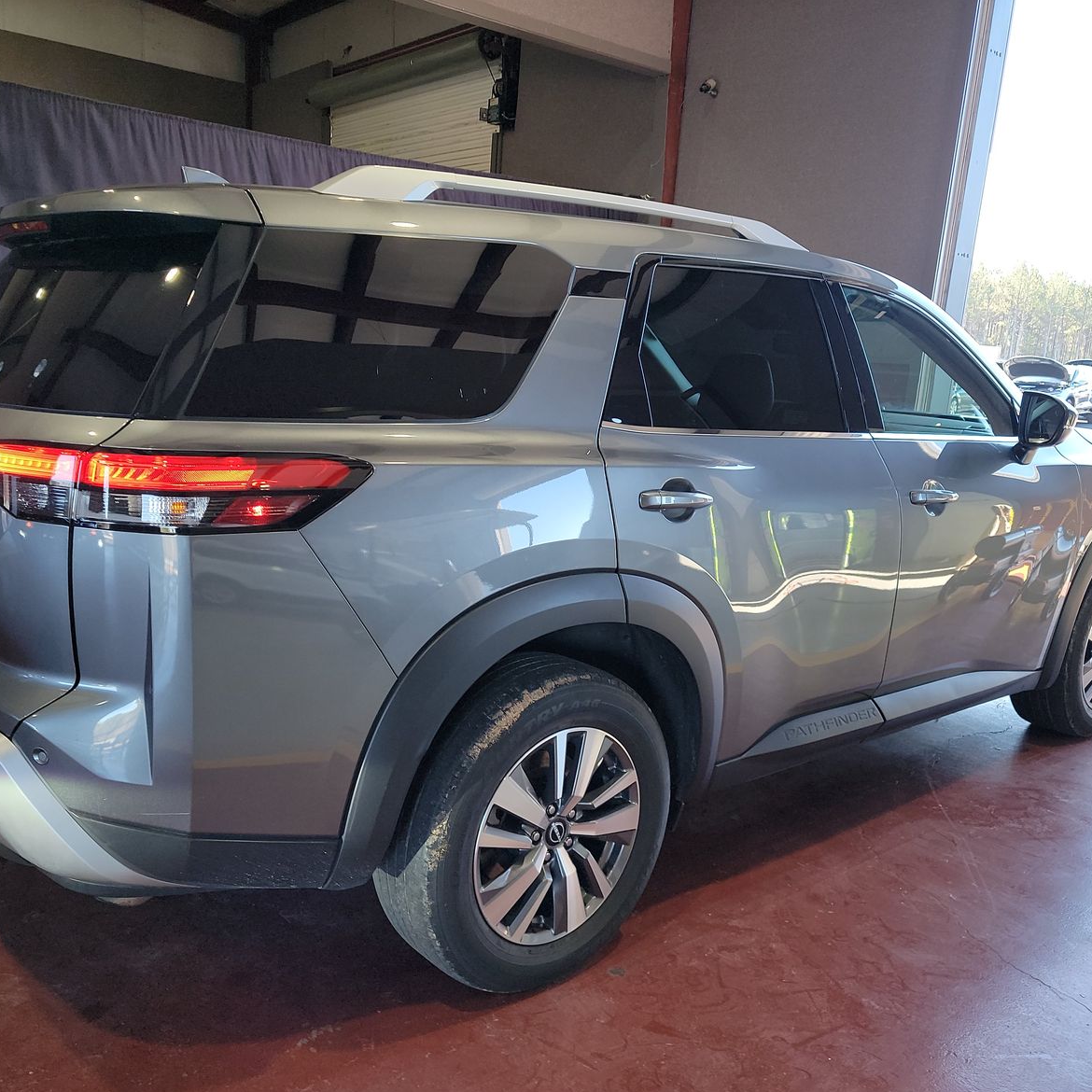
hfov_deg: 55.6
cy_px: 558
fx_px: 1035
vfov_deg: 55.6
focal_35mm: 29
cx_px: 501
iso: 132
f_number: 1.8
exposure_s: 1/59
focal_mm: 6.7
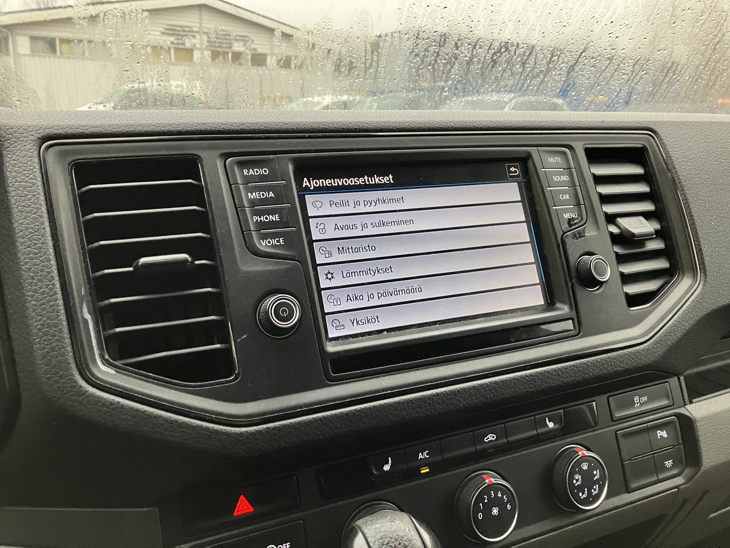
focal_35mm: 28
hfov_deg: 63.4
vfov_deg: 49.7
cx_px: 365
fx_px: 590
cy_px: 274
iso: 250
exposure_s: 1/42
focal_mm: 3.99
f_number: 1.8
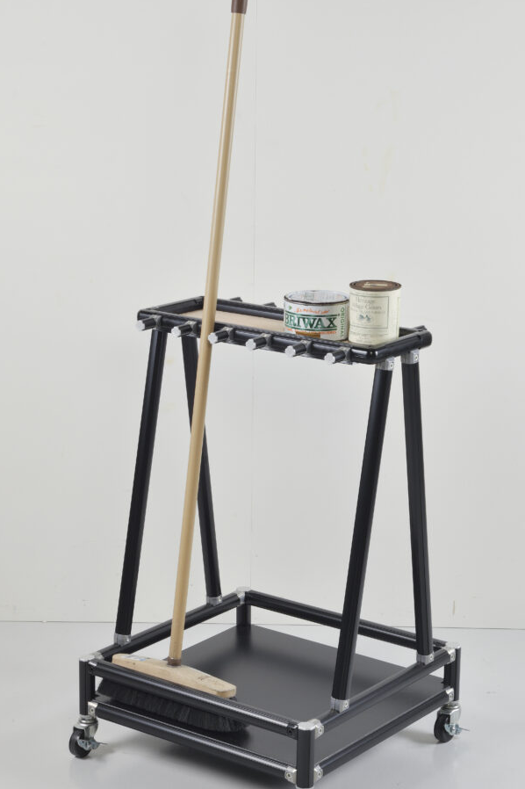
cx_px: 265
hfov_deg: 15.9
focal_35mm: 86
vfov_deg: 23.7
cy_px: 403
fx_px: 1883
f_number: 20
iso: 200
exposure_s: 1/125
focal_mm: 56
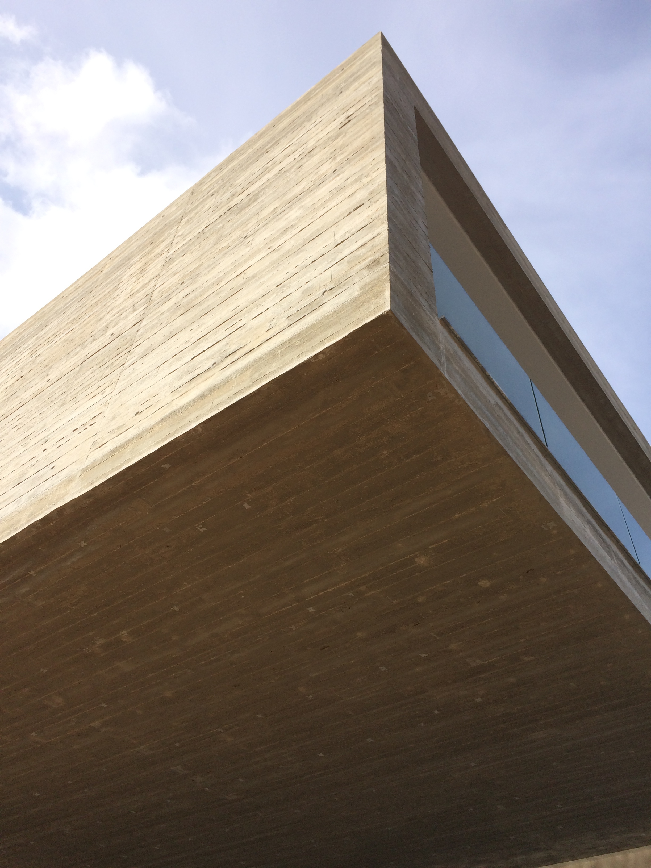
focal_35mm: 29
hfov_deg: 48.2
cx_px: 326
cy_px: 434
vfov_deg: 61.7
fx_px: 727
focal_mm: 4.15
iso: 32
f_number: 2.2
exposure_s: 1/1786
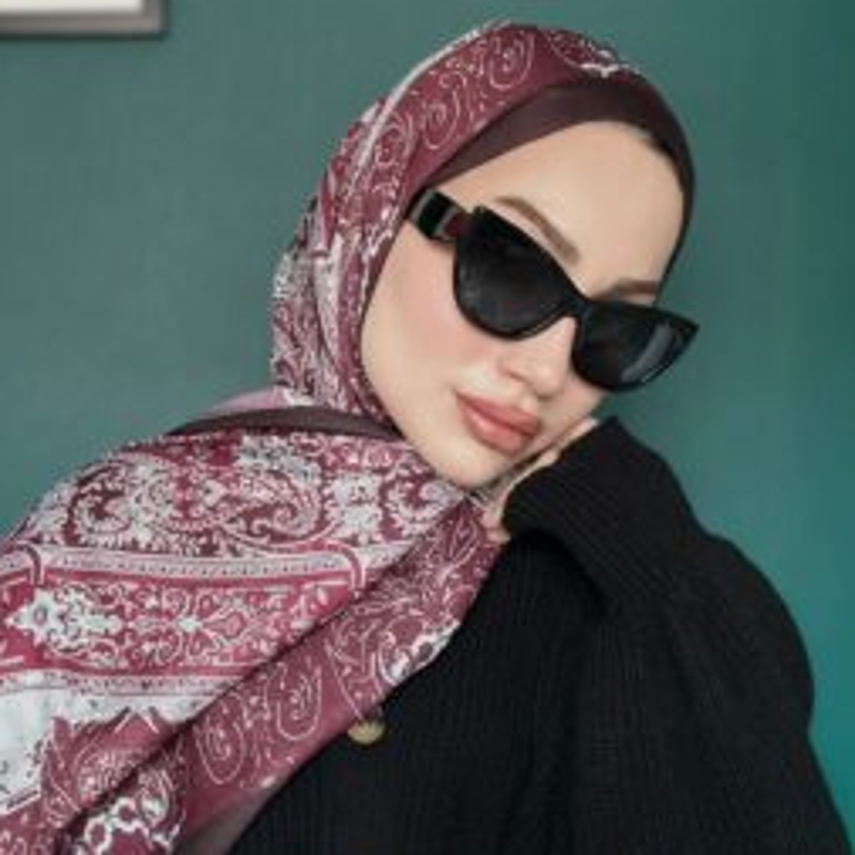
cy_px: 436
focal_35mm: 42
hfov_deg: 39.9
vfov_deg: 40.0
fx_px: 1174
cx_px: 368
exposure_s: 1/51
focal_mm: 2.69
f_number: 1.9
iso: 320
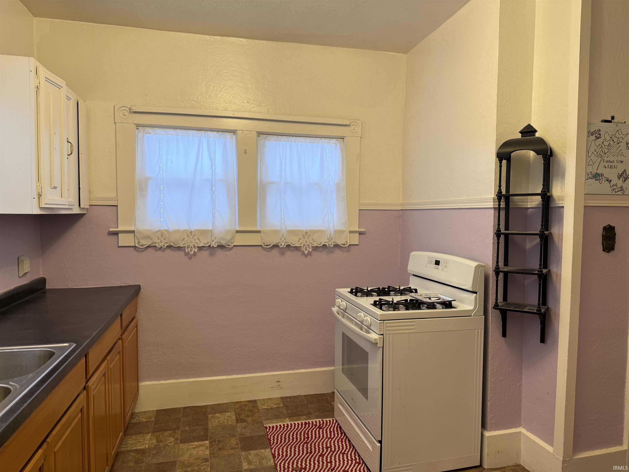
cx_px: 314
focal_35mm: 24
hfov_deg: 71.6
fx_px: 436
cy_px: 236
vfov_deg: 56.8
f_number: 1.78
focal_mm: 6.76
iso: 125
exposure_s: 1/120
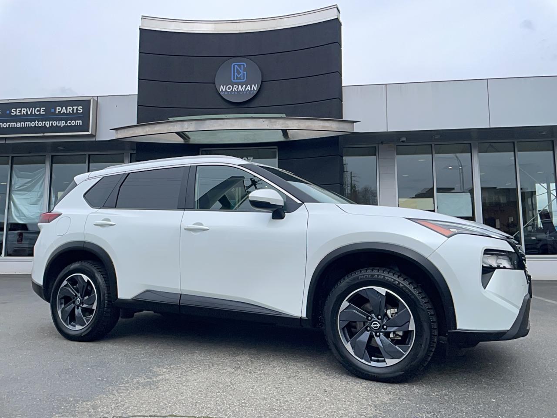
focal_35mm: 26
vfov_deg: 53.1
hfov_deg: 67.3
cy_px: 209
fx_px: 418
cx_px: 278
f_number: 1.6
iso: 32
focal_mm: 4.2
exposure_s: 1/2326
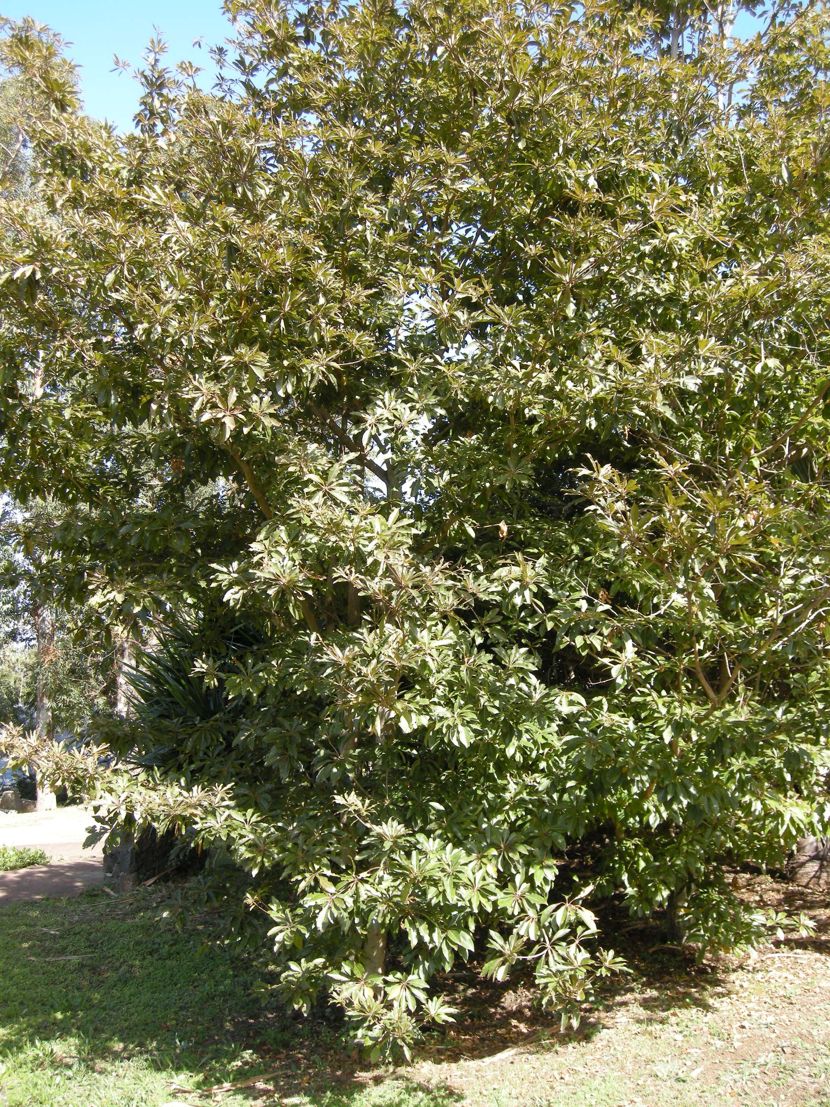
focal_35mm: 35
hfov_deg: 40.7
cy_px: 554
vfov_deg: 52.6
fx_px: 1119
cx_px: 415
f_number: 3.8
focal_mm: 7.5
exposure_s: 1/110
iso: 64
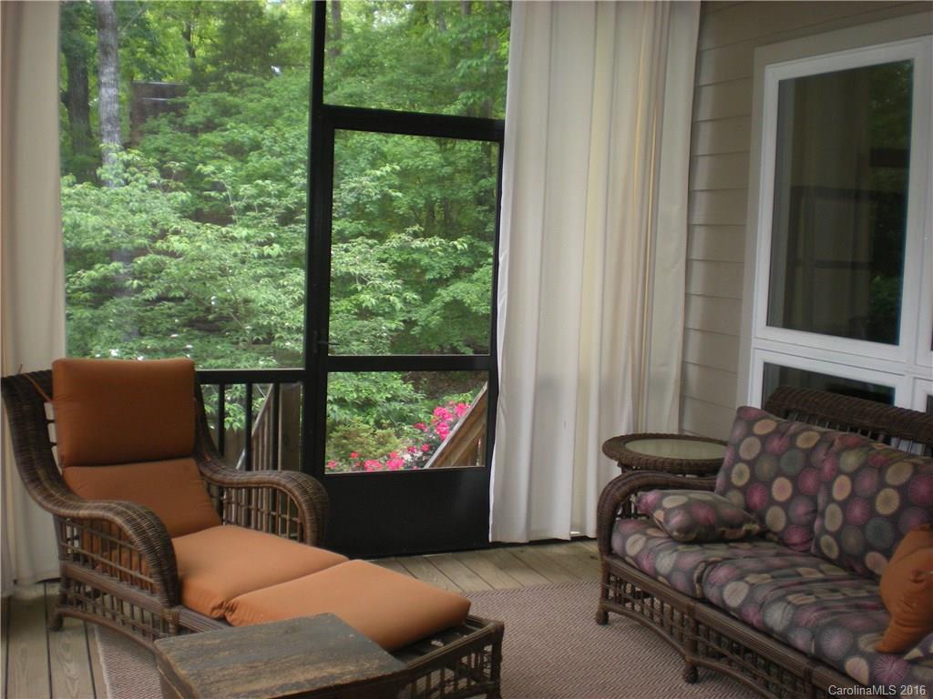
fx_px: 1024
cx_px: 466
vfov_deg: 37.7
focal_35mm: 38
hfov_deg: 49.0
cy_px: 350
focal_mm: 6.3
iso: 130
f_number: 3.1
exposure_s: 1/42.5
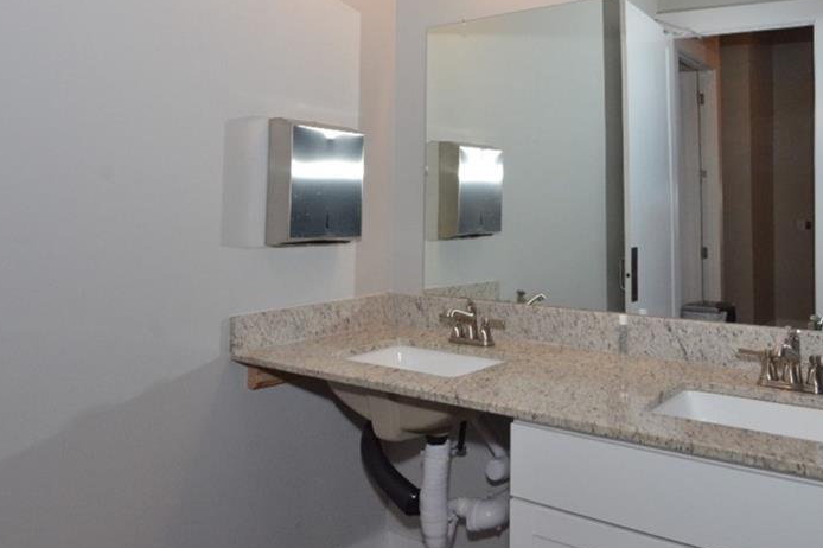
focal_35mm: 31
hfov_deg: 59.5
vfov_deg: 41.6
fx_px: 708
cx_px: 513
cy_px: 171
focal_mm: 14
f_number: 11
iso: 1600
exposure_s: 1/125
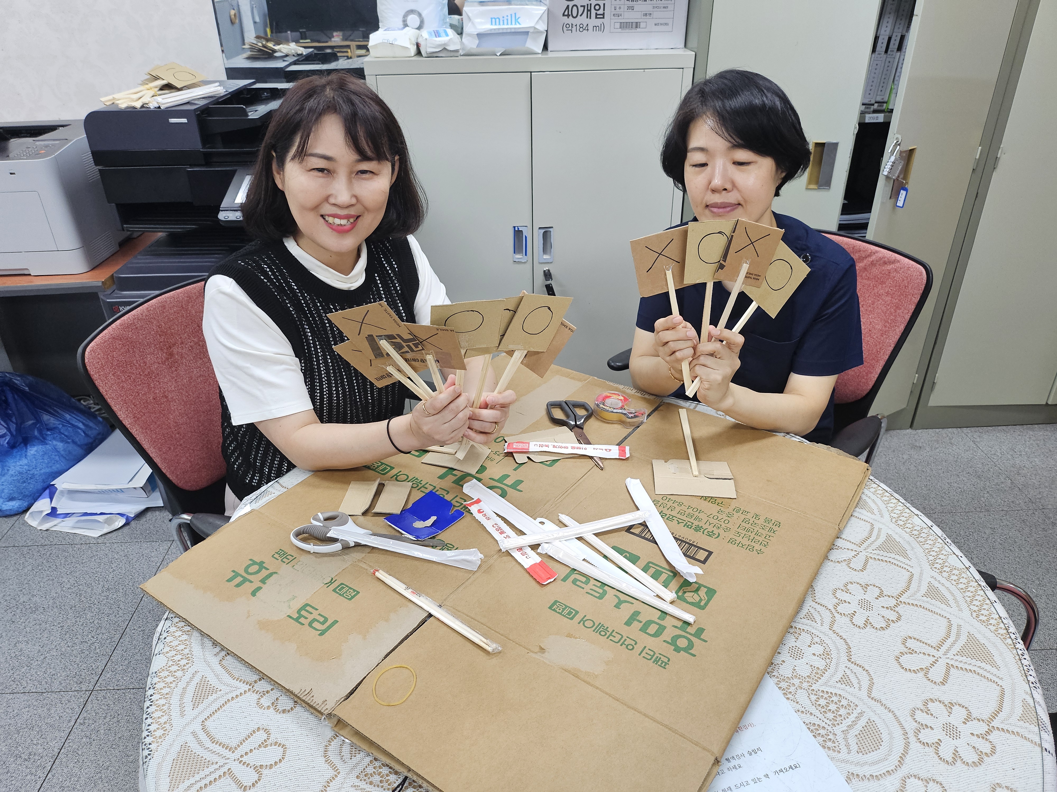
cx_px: 528
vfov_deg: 56.8
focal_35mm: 24
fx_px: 733
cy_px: 396
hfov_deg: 71.6
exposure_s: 1/120
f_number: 1.8
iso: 250
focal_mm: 5
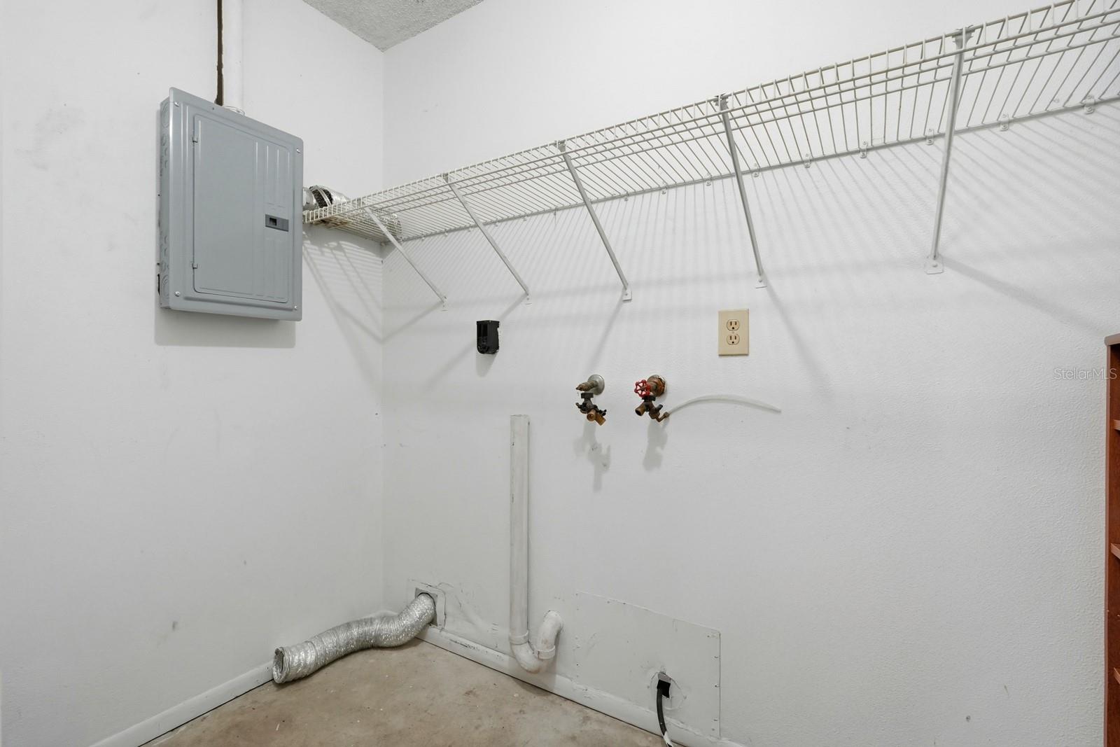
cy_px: 374
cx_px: 560
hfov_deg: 96.7
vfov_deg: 73.8
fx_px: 498
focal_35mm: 16
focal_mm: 16
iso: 2500
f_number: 8
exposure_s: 1/800
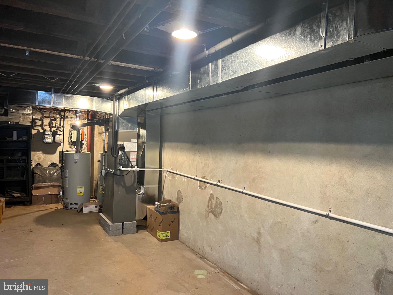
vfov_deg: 53.1
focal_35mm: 26
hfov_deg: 67.3
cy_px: 148
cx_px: 196
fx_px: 295
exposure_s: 1/60
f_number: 1.5
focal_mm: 5.7
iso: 500
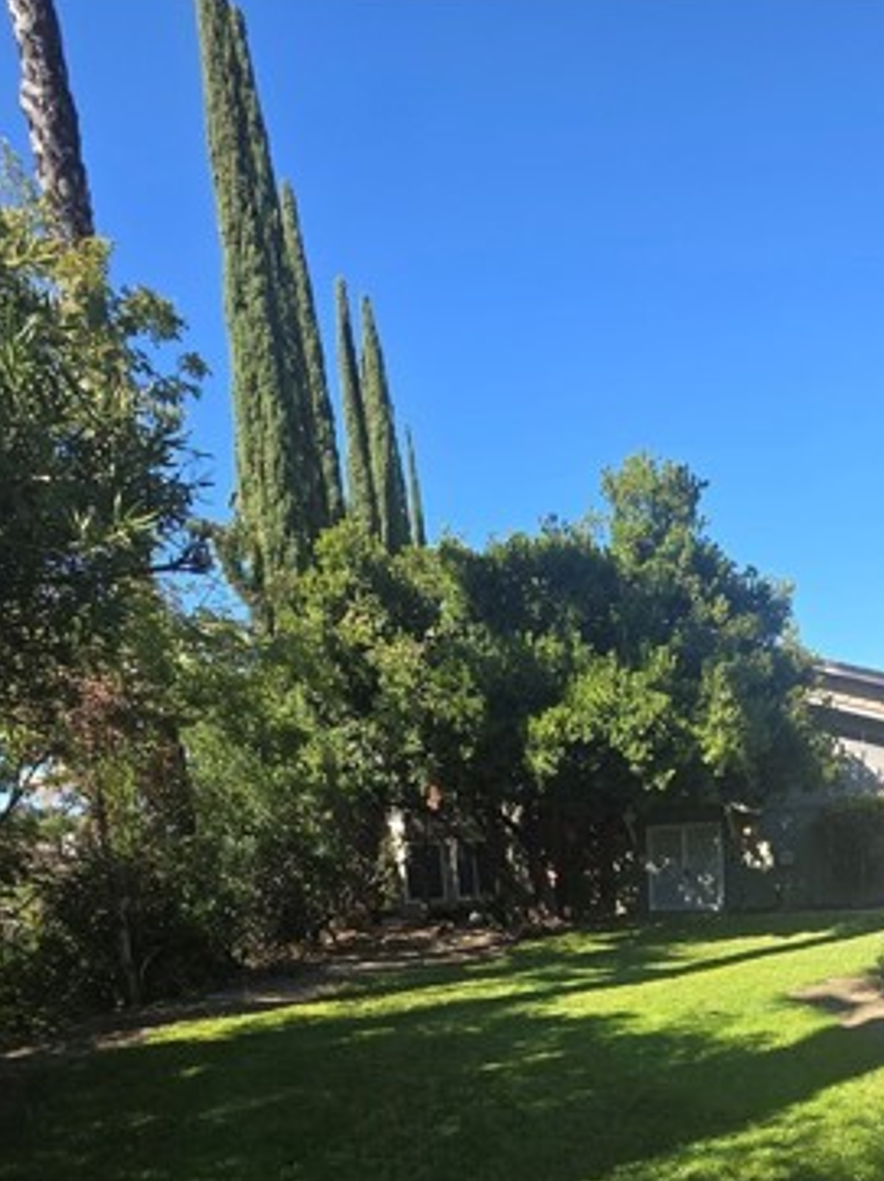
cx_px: 617
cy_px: 1031
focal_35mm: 23
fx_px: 784
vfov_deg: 63.6
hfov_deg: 57.0
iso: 25
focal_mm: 1.7
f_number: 2.2
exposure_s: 1/395
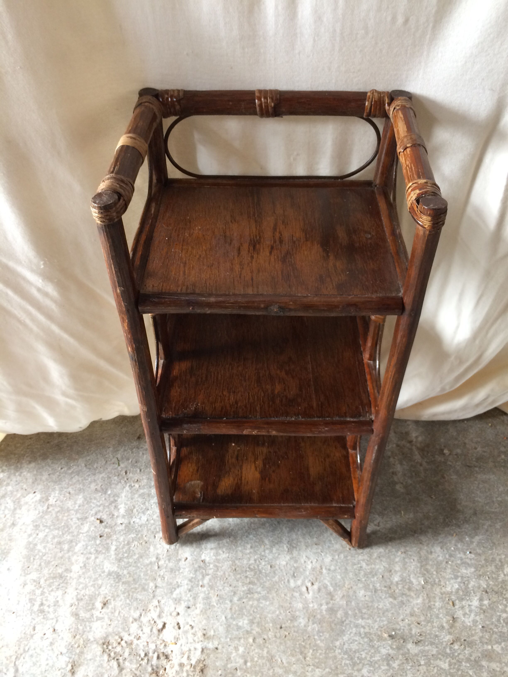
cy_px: 338
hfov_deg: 48.2
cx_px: 254
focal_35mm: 29
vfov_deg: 61.7
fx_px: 567
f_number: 2.2
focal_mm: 4.15
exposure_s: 1/33
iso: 125
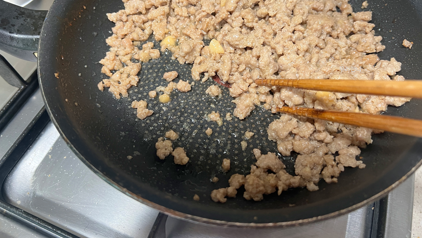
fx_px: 324
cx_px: 209
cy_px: 79
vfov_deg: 39.7
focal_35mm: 29
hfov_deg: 66.1
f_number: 1.5
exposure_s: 1/60
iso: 160
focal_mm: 5.7
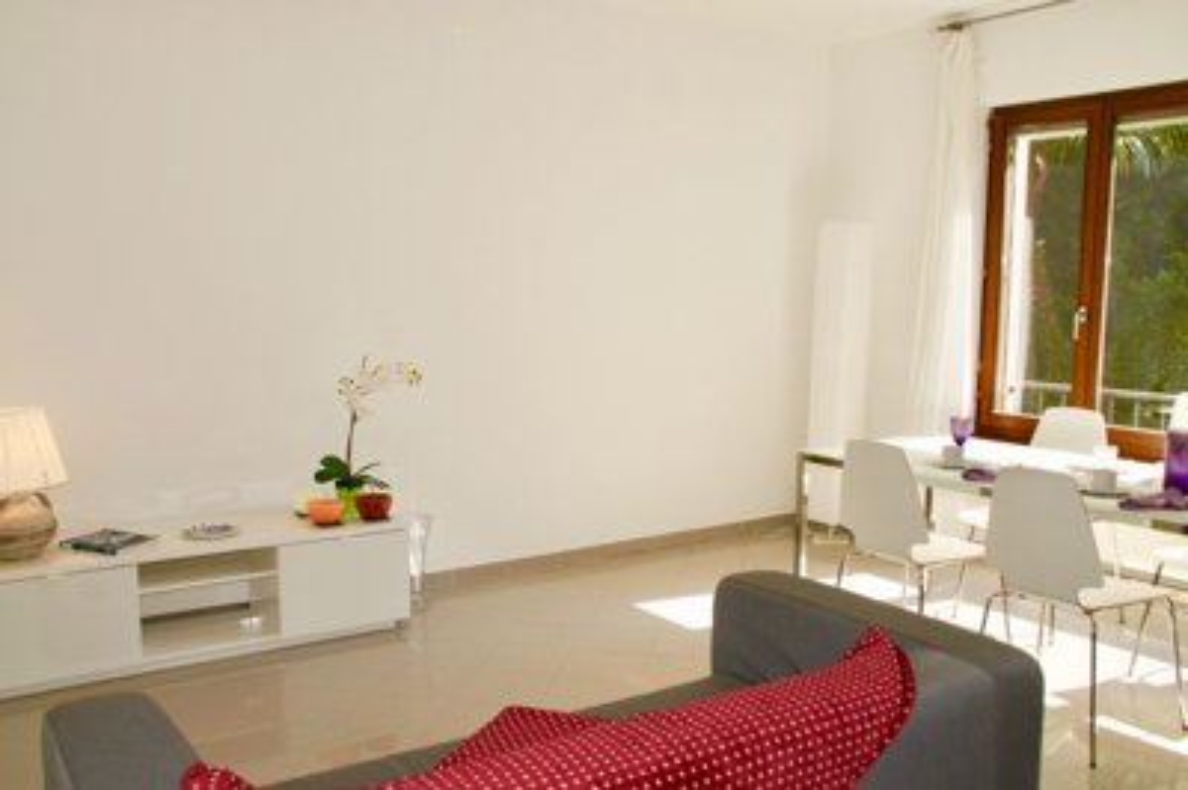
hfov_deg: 57.3
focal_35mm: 33
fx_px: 1088
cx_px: 594
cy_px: 395
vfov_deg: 39.9
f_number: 7.1
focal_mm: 22
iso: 100
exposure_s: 1/100
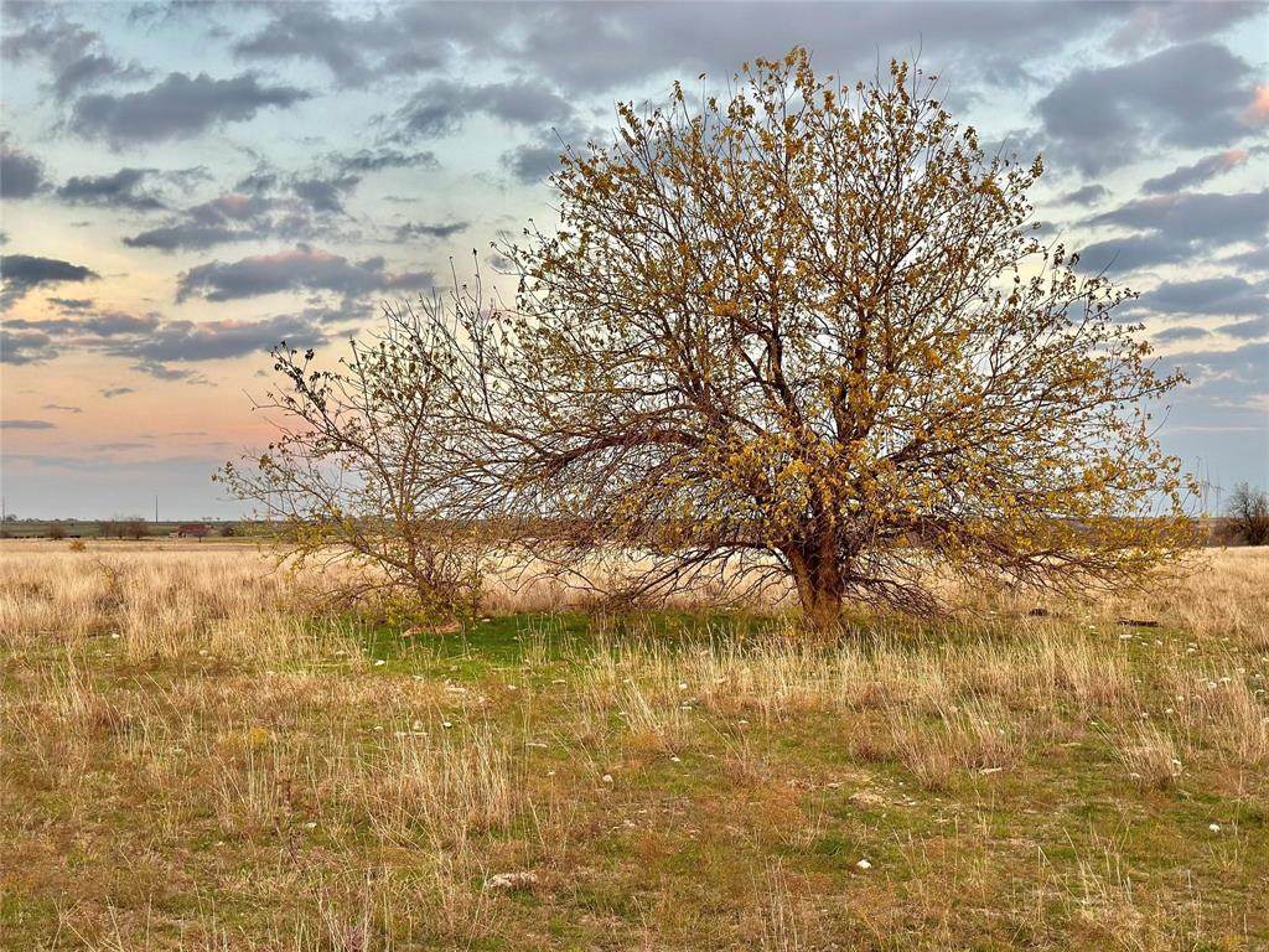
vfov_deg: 30.3
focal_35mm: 48
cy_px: 476
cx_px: 634
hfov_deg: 39.7
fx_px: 1760
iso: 80
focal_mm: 6.86
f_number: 1.78
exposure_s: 1/270
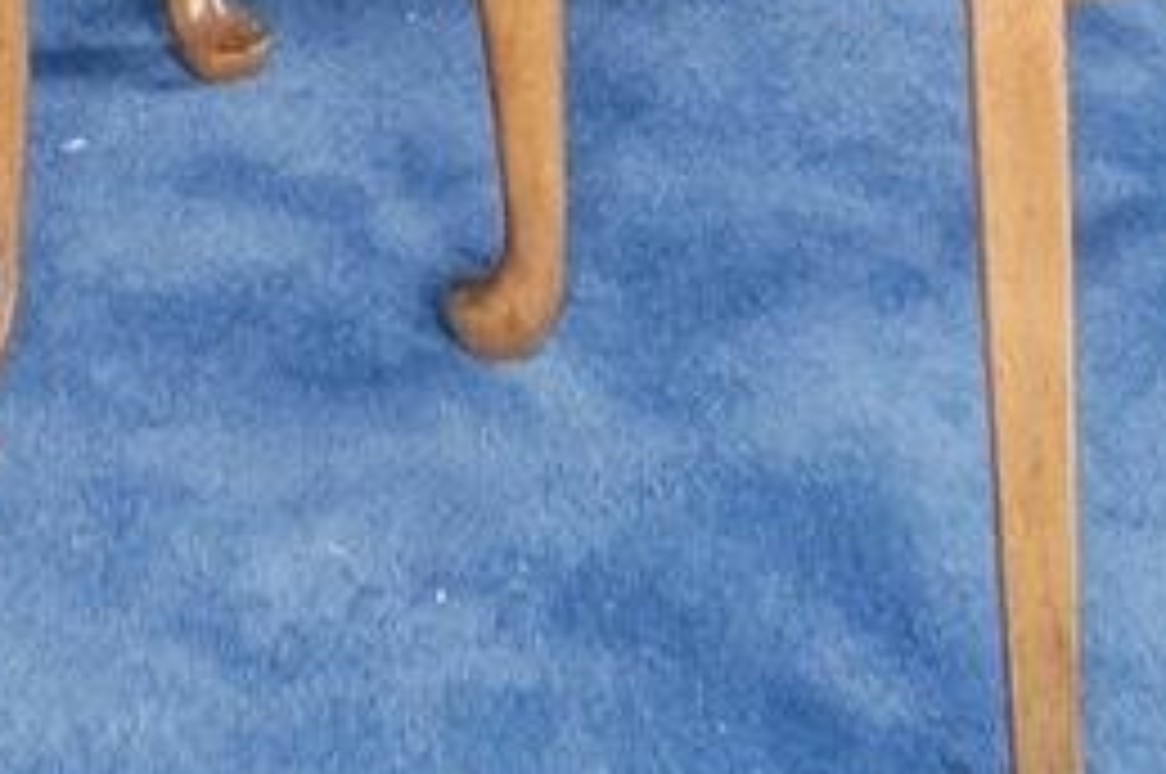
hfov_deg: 17.6
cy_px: -1793
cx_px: 401
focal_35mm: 116
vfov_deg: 8.8
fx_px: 3752
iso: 100
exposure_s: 1/125
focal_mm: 10
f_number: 4
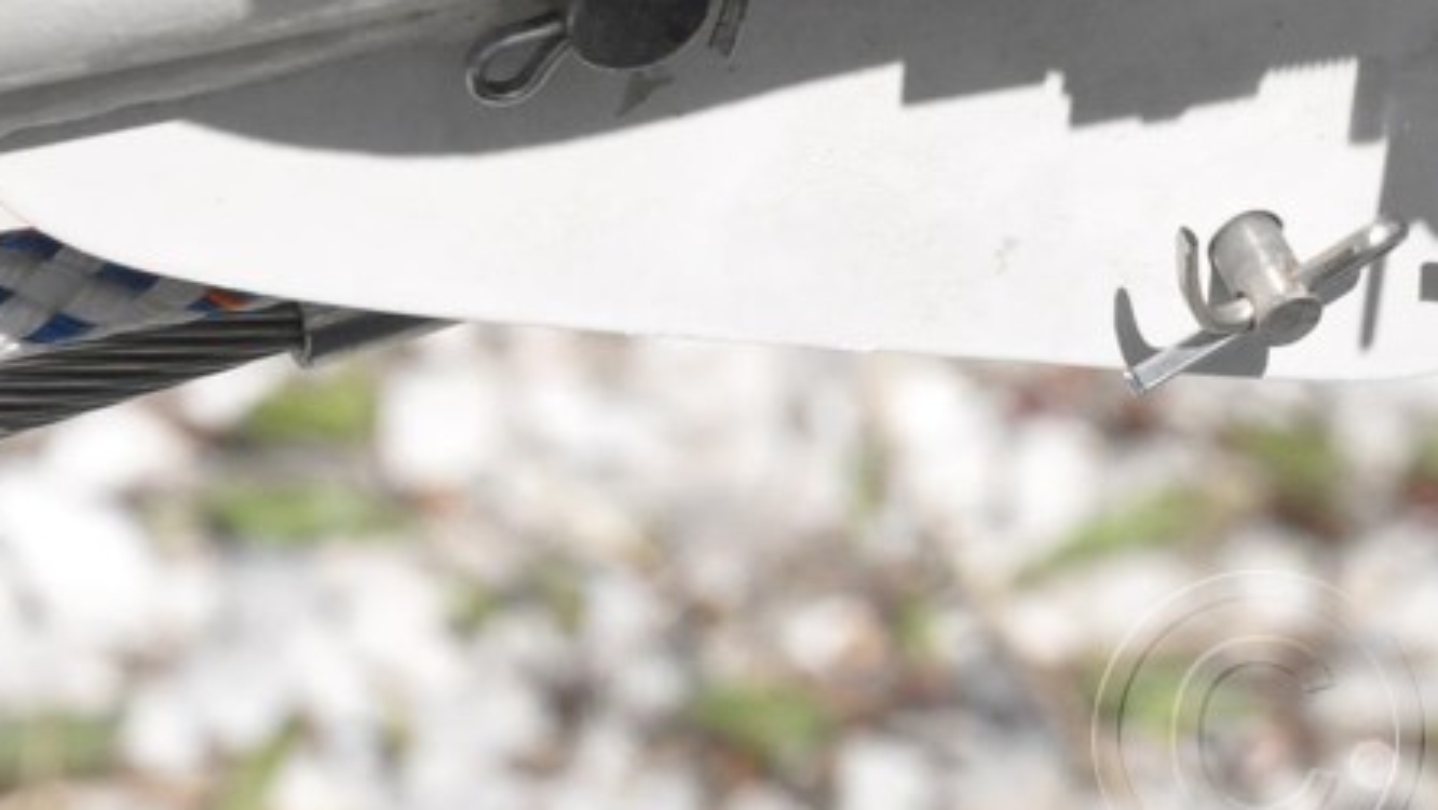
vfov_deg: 3.3
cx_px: 1260
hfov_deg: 5.8
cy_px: 237
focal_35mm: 371
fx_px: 14156
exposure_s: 1/3200
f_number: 14
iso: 3200
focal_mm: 105
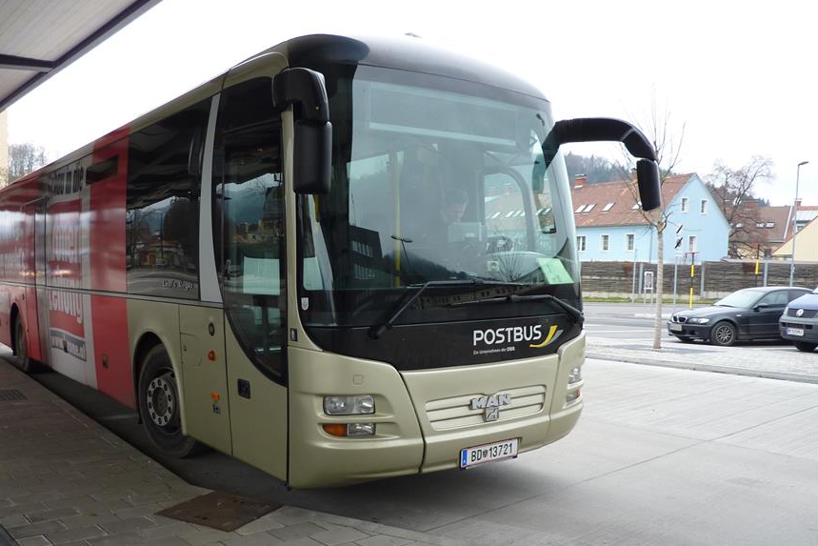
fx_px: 704
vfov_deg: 42.2
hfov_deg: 59.8
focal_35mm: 31
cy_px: 311
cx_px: 331
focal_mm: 4.1
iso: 80
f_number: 3.3
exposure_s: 1/50
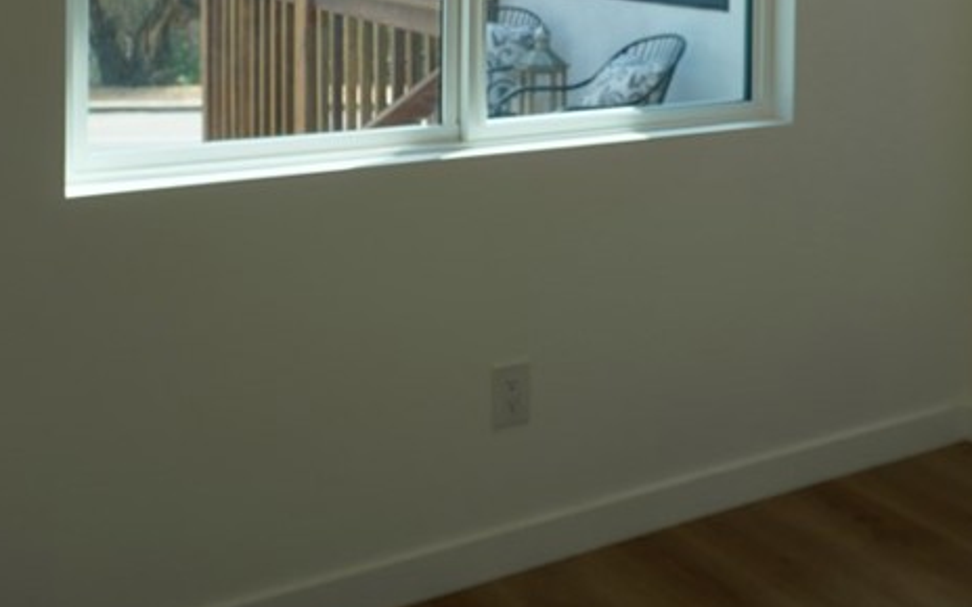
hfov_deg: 36.3
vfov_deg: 22.6
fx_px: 1430
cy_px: -62
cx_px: 779
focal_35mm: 54
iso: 100
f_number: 5.6
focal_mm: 16
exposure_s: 1/125
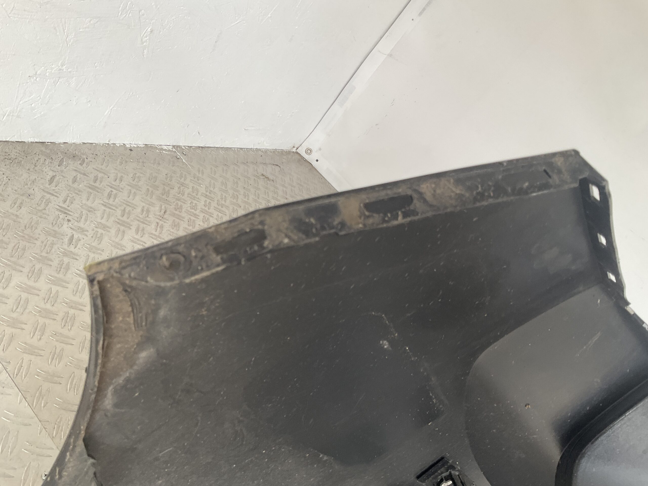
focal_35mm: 29
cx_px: 324
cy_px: 243
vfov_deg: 48.2
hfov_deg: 61.7
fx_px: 543
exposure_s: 1/120
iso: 32
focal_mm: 3
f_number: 1.8
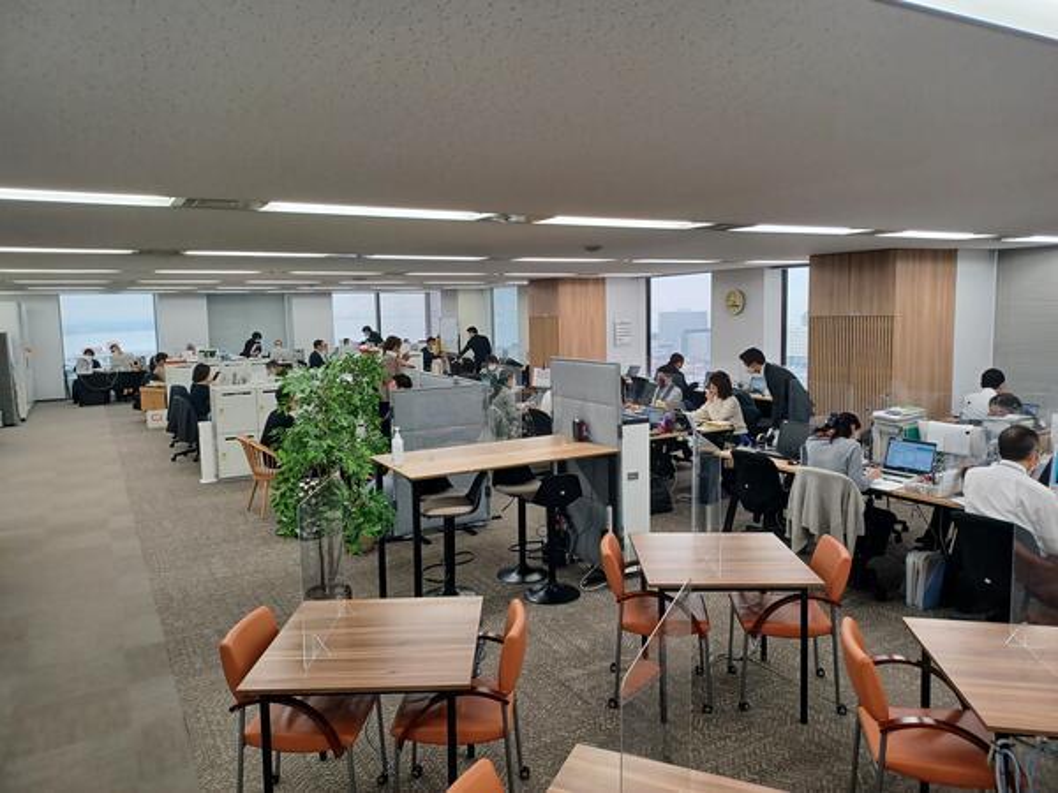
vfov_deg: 54.9
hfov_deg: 69.4
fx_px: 764
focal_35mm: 25
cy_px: 396
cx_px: 529
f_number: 1.8
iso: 125
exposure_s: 1/49
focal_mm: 4.6
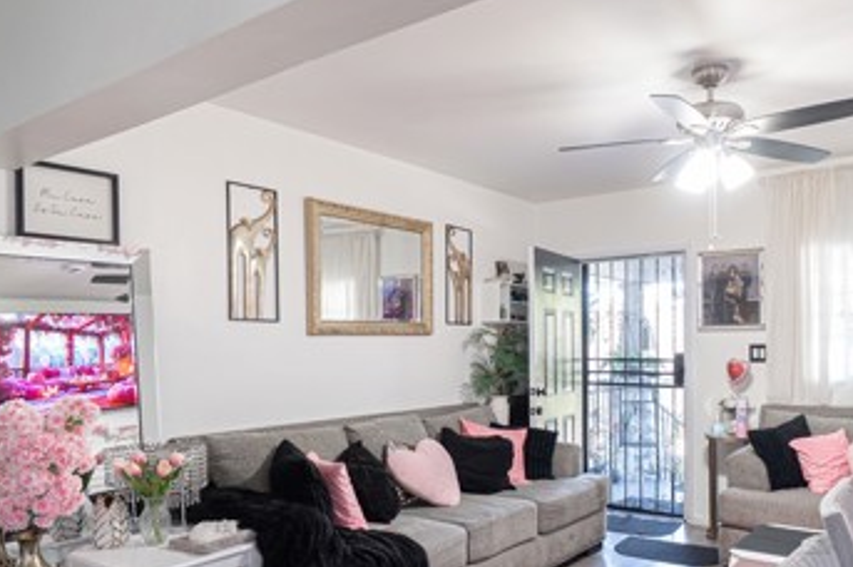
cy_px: 348
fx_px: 663
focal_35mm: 28
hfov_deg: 65.3
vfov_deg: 46.0
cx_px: 482
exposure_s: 1/2.5
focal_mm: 10
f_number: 7.1
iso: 320
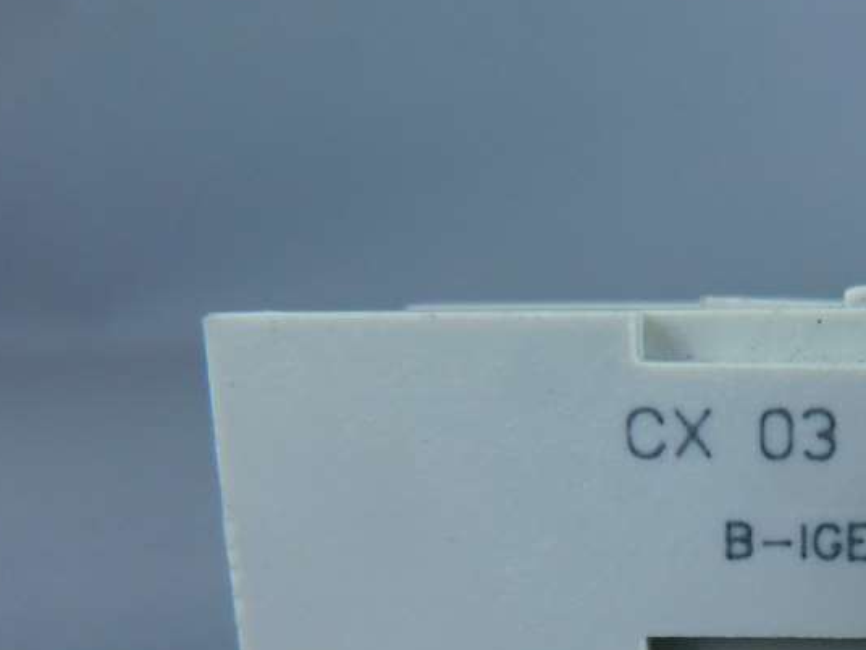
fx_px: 1226
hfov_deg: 35.9
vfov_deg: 28.5
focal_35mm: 49
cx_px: 821
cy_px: 589
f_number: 3
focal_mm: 4
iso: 125
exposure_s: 1/80
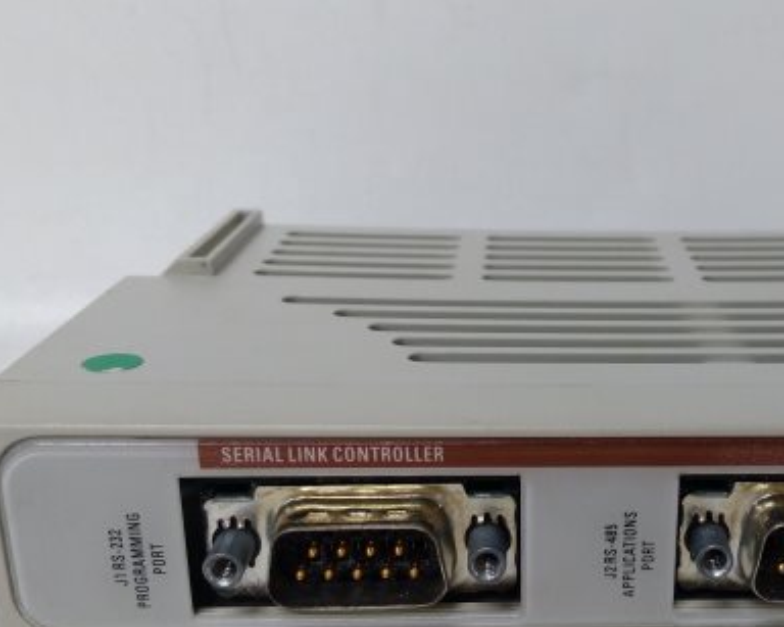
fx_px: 1113
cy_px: 420
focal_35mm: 48
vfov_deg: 31.2
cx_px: 604
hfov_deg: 37.7
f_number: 2
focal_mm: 3.79
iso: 182
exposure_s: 1/33
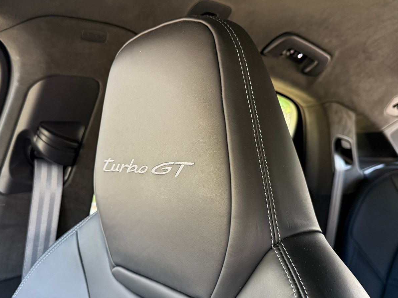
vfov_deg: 44.2
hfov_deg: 56.4
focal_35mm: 32
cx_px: 161
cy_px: 143
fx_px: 368
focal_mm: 6.76
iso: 320
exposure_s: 1/60
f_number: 1.78
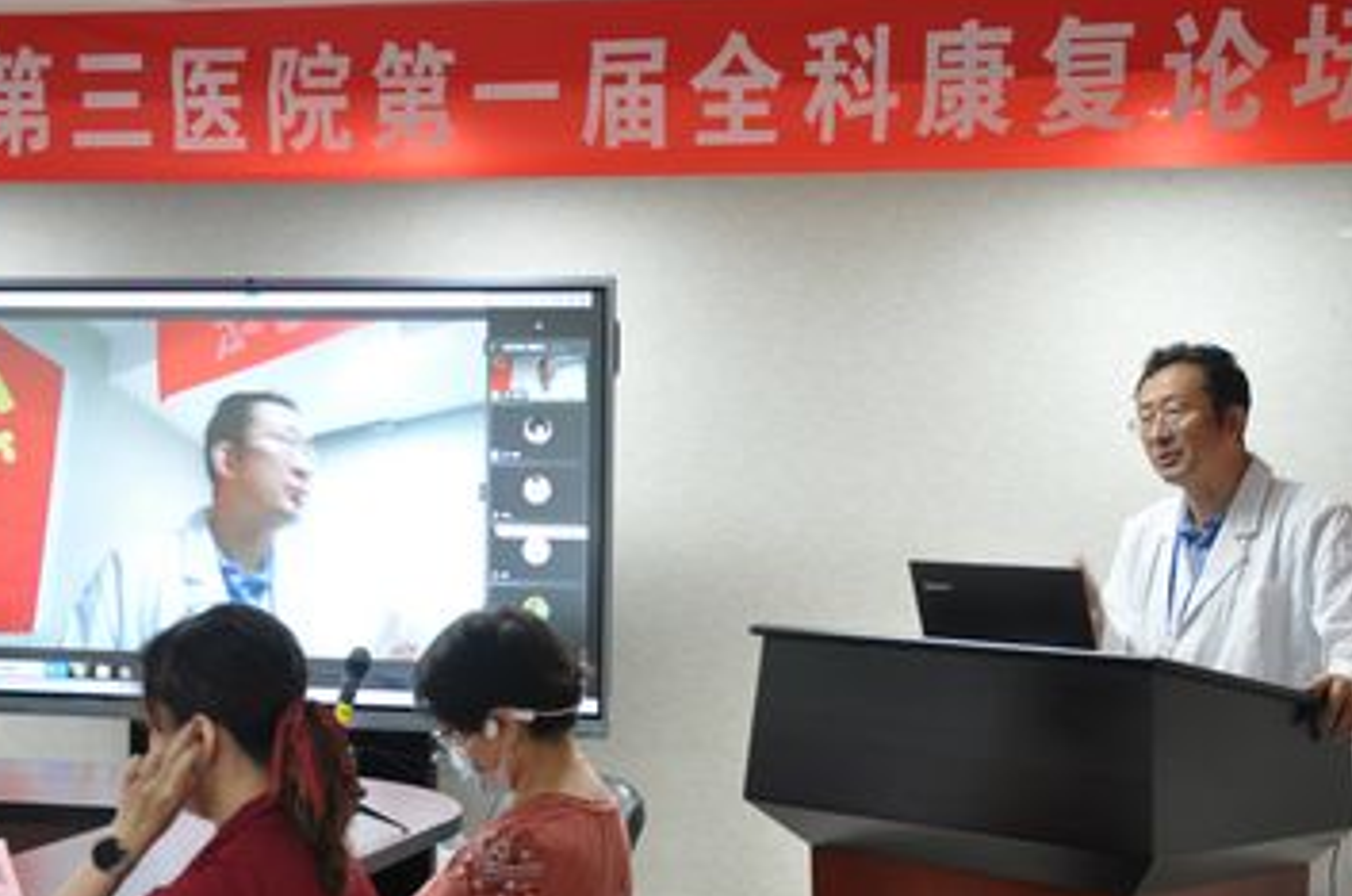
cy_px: 505
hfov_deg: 31.6
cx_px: 582
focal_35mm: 64
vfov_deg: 21.3
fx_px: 2384
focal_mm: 35
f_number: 4.5
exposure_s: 1/15
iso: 800
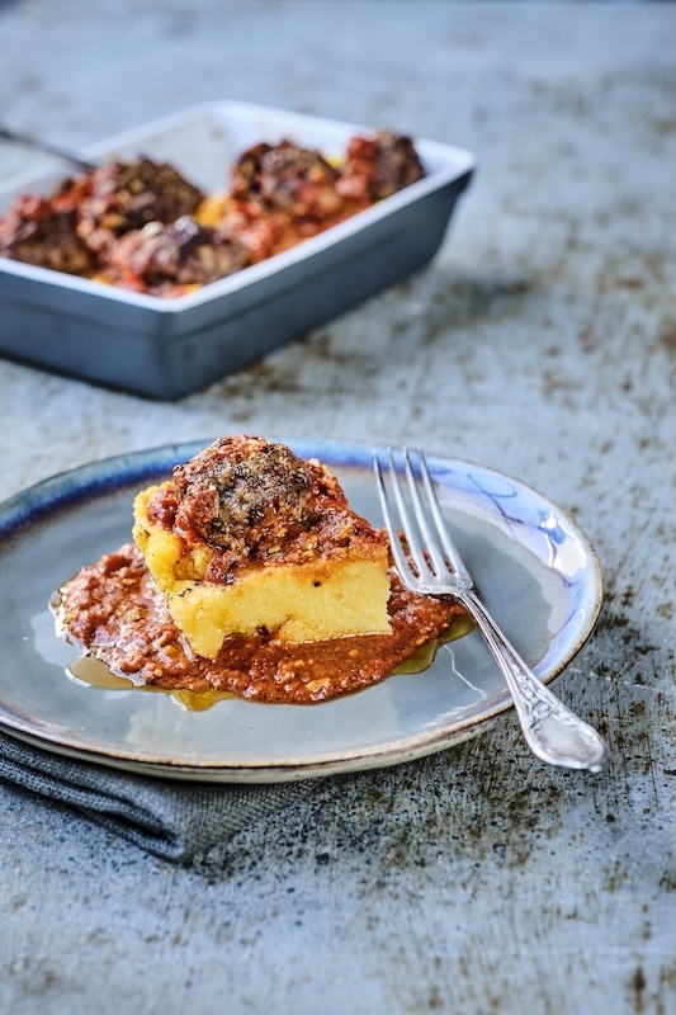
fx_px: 2367
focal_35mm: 84
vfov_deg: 24.2
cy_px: 508
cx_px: 338
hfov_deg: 16.3
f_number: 4.5
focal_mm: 56
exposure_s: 1/20
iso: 320
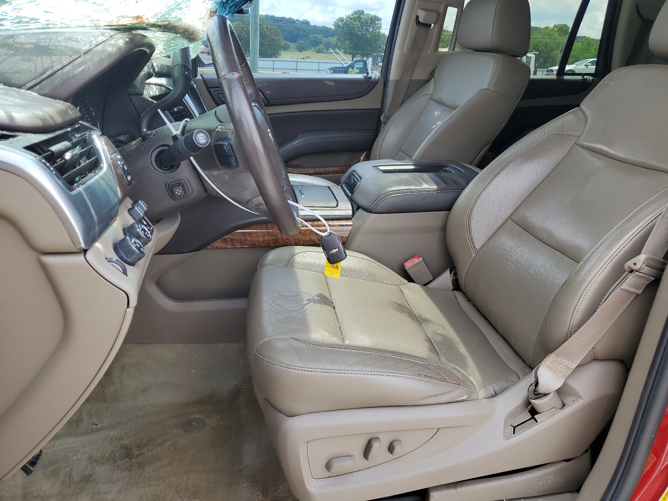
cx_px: 334
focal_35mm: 26
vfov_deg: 53.1
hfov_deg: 67.3
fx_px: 502
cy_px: 250
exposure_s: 1/455
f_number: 1.5
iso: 50
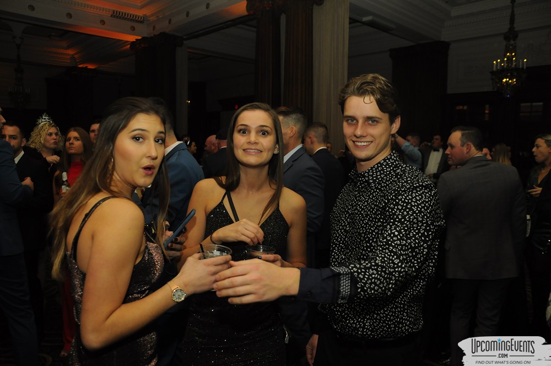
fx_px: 413
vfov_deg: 47.8
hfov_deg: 67.4
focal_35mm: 27
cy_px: 183
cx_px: 276
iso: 800
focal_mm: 18
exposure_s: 1/60
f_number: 5
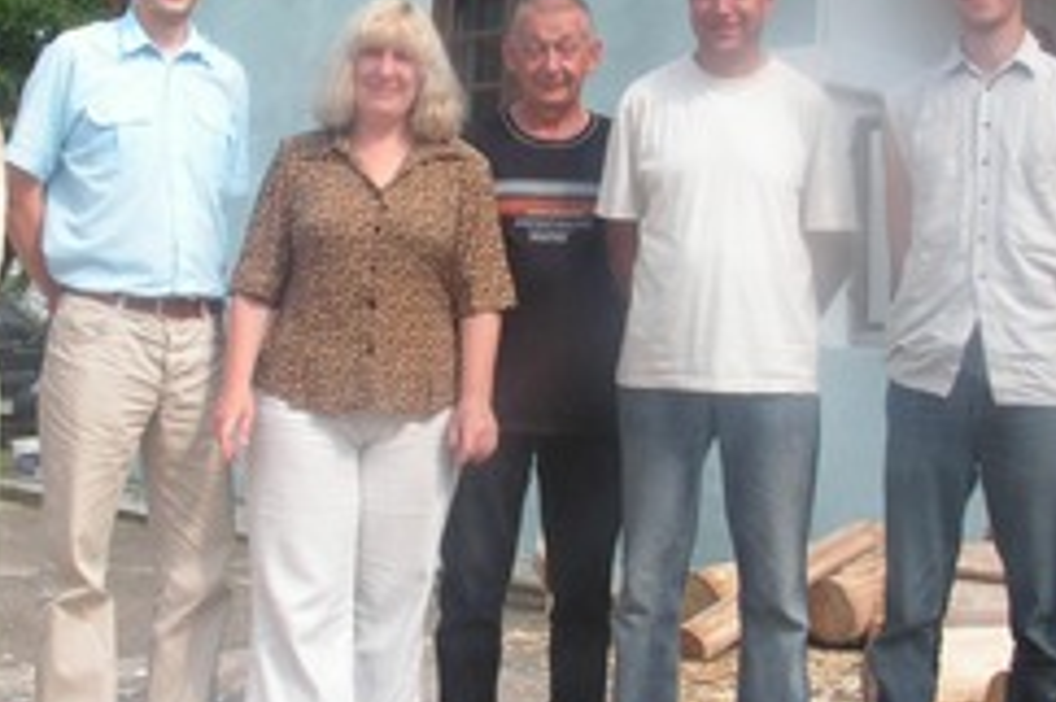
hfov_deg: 32.4
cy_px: 231
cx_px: 502
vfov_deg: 21.8
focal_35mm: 62
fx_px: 1817
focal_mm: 6
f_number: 8
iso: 80
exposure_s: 1/200
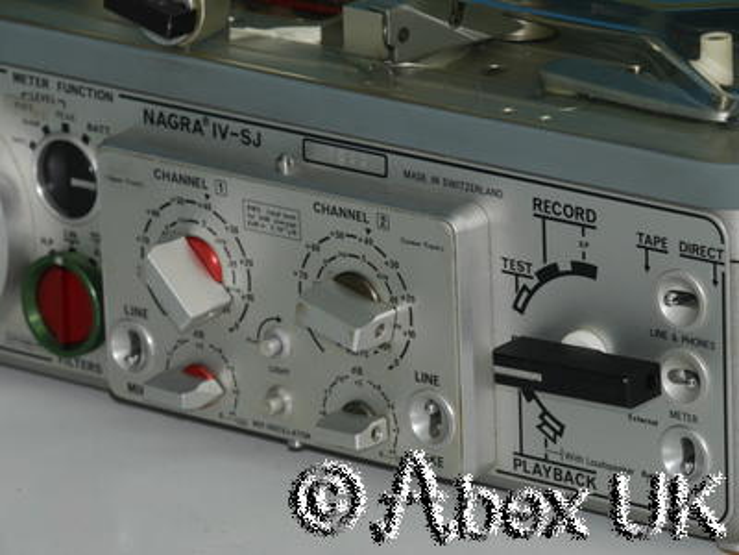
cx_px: 370
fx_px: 5978
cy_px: 278
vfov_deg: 5.3
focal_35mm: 280
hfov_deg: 7.1
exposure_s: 1/60
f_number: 11
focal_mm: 140
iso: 400
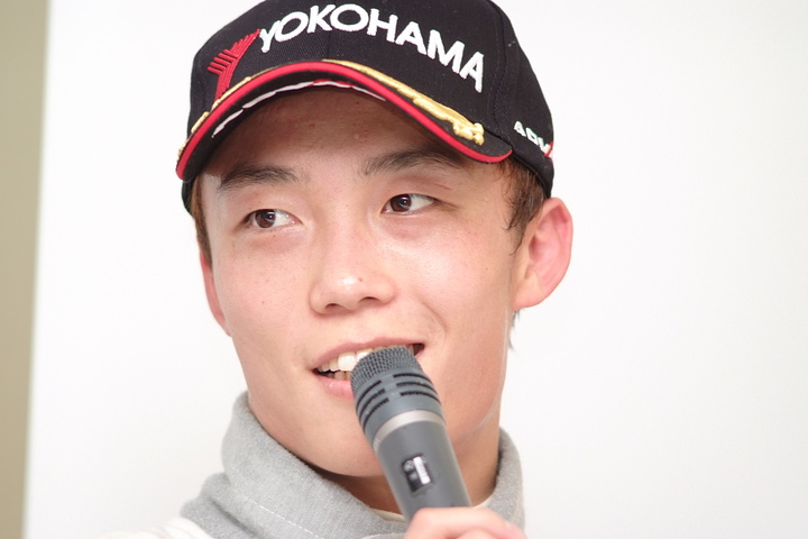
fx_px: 6060
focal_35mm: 270
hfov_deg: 7.6
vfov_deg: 5.1
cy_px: 270
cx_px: 404
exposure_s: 1/250
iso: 400
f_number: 2.8
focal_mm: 180
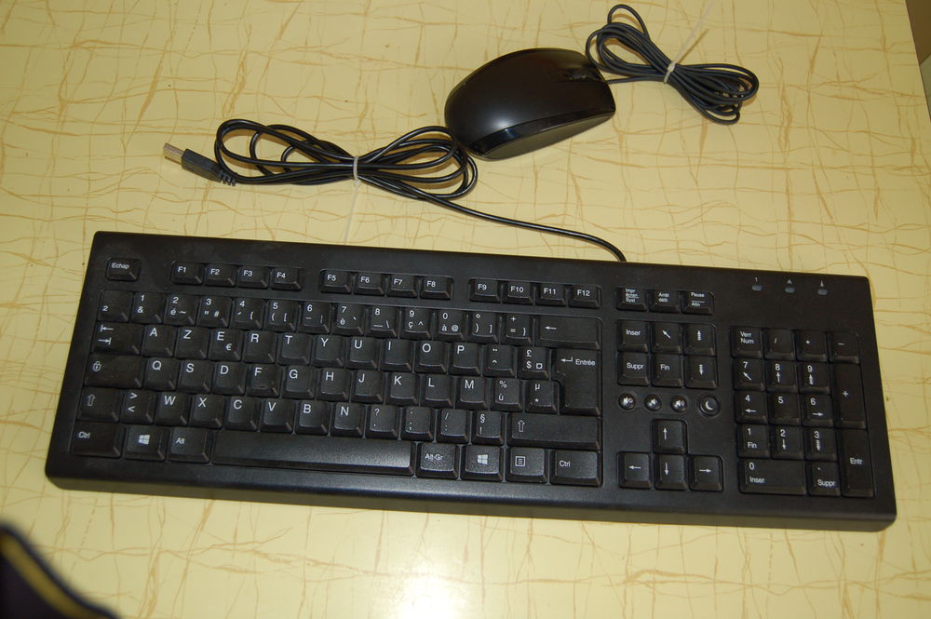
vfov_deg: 39.9
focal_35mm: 33
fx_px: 853
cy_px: 310
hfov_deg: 57.3
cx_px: 466
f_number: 3.8
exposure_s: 1/60
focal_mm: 22
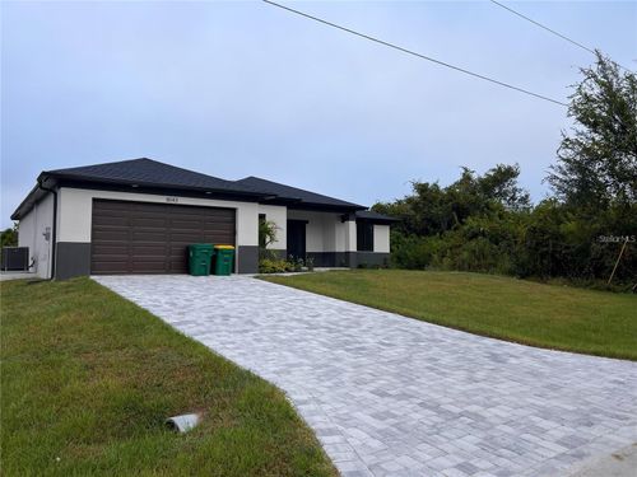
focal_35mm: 26
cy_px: 238
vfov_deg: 53.1
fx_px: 478
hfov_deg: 67.3
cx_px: 318
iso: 50
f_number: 1.5
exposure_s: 1/820
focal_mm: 5.7
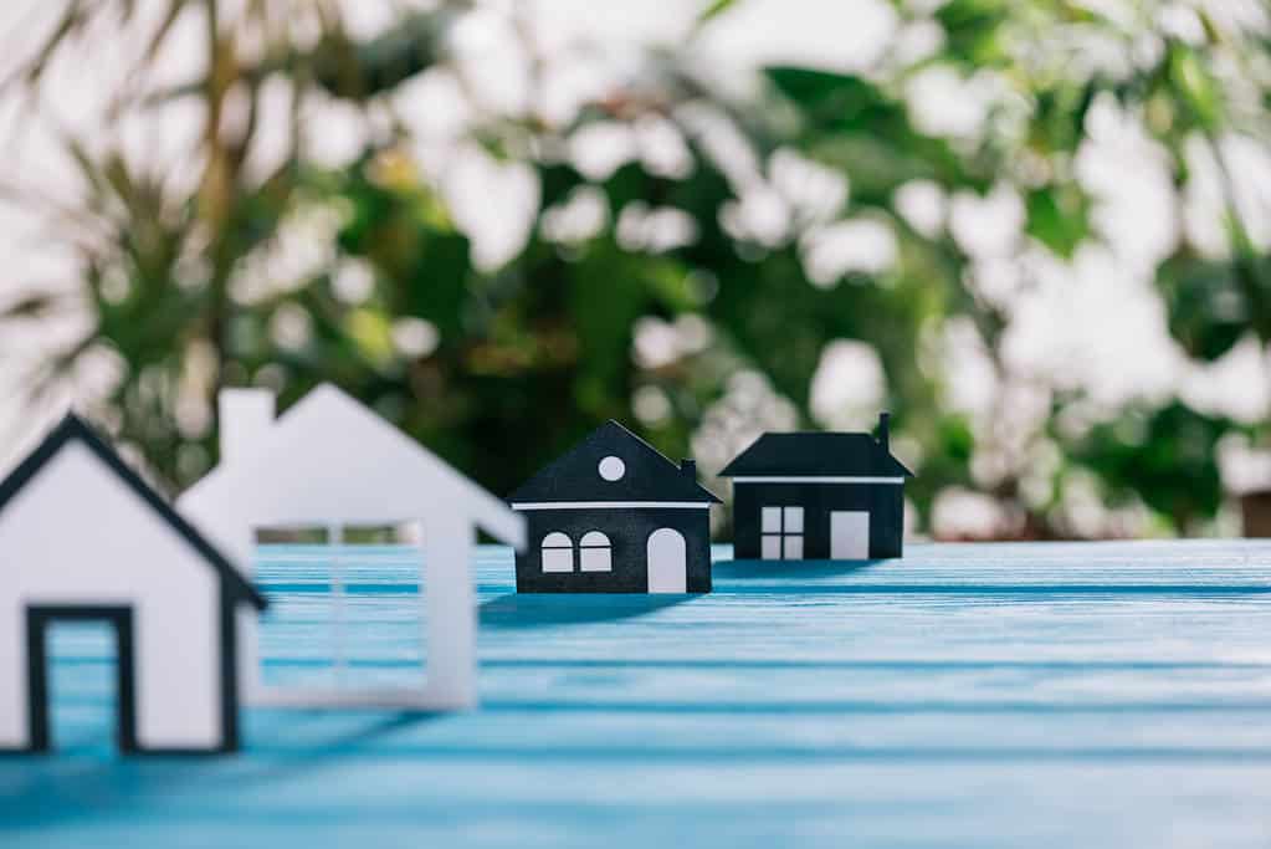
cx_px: 636
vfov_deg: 13.1
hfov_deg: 19.4
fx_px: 3708
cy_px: 424
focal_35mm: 105
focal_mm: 105
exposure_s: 1/200
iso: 125
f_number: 4
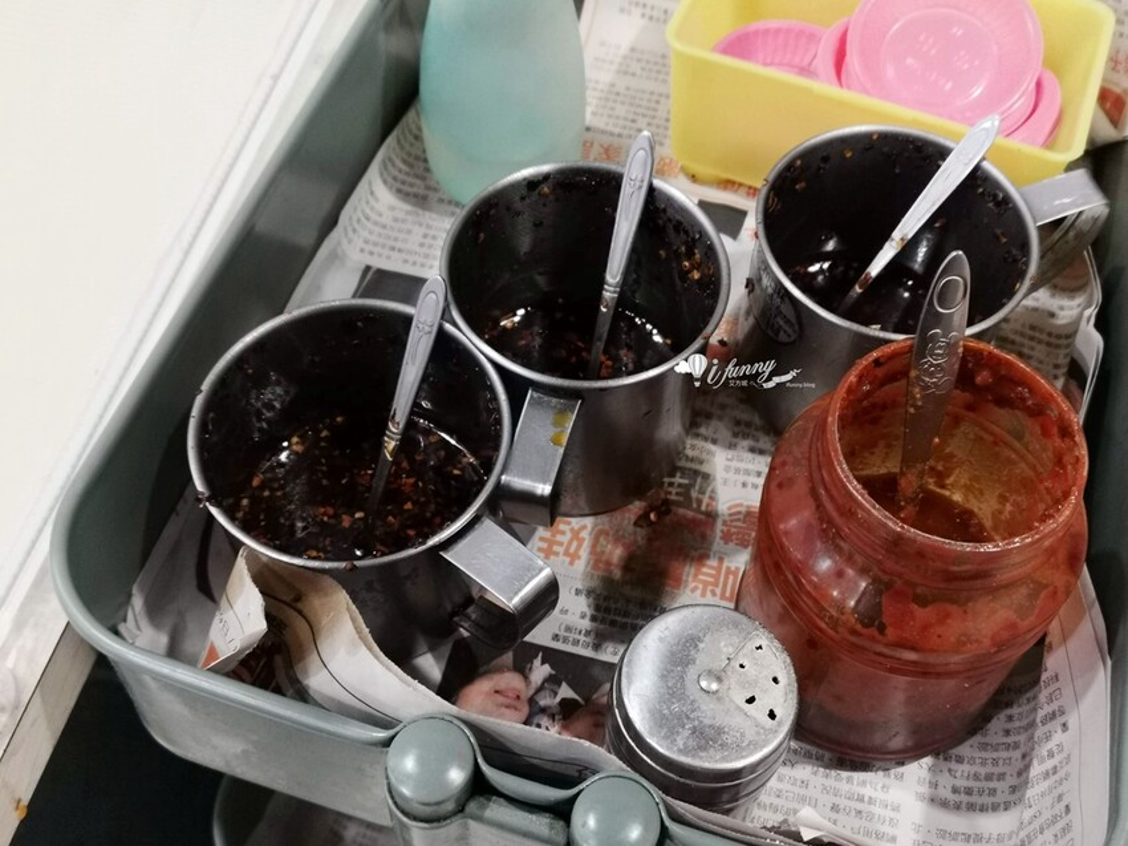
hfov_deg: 47.9
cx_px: 564
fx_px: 1270
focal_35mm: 39
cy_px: 423
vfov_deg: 36.8
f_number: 1.8
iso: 320
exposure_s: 1/40
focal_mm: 5.58
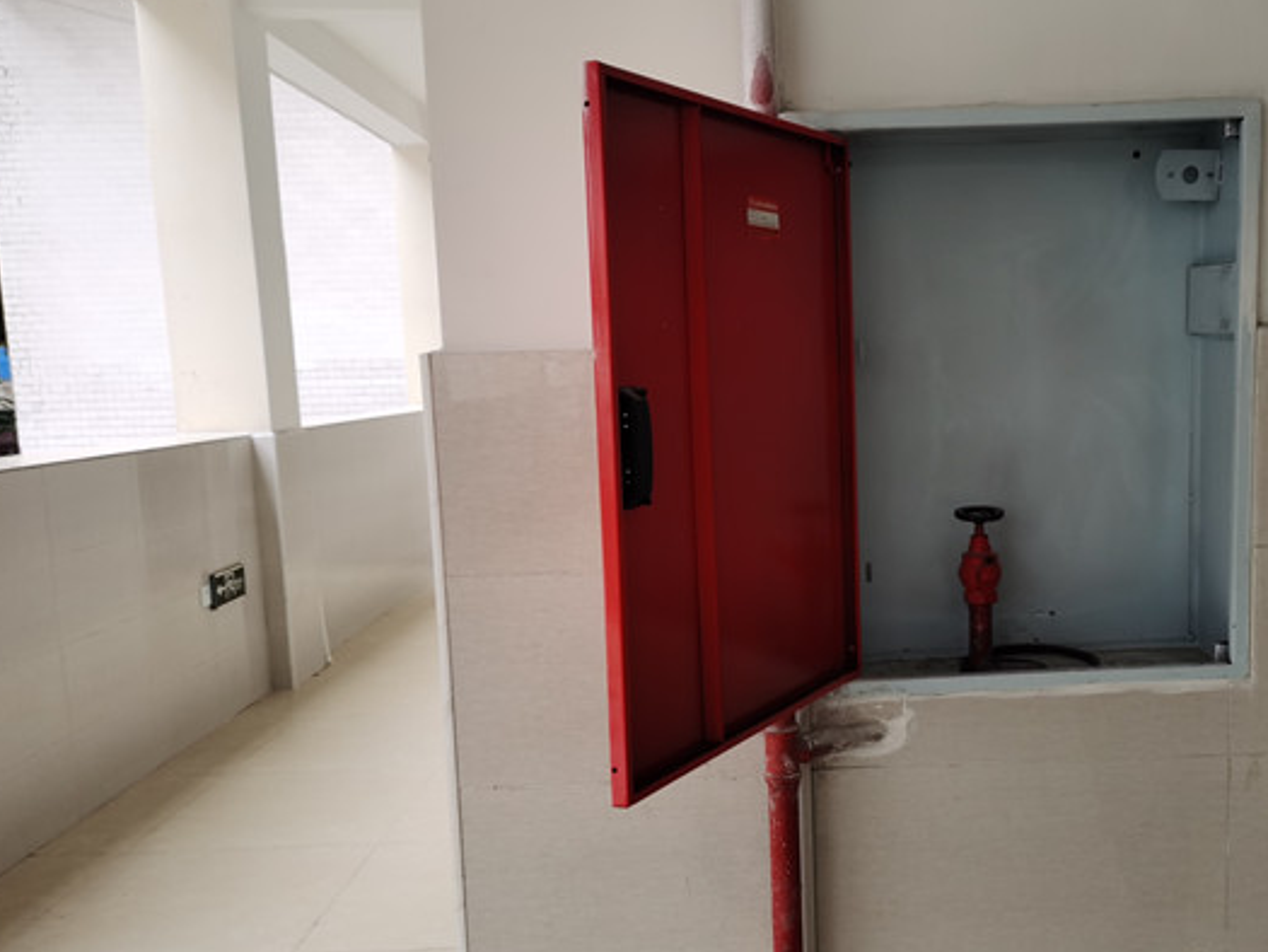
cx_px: 790
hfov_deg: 50.8
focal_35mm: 36
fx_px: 1319
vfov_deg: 39.6
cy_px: 545
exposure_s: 1/317
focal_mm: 5.58
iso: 50
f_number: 1.8
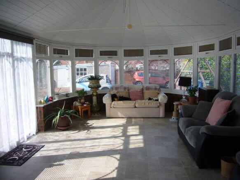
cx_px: 120
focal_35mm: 28
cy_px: 90
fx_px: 194
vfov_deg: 49.7
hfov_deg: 63.5
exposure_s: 1/320
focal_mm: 4.6
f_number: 2.8
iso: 80
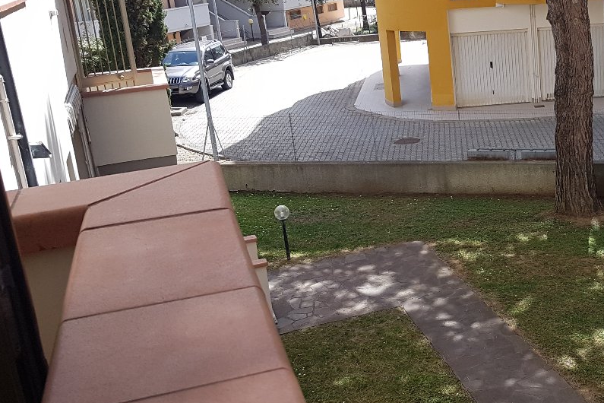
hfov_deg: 38.2
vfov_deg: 27.5
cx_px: 517
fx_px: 822
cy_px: 211
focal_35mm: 49
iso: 40
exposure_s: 1/600
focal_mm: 4.2
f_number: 1.7
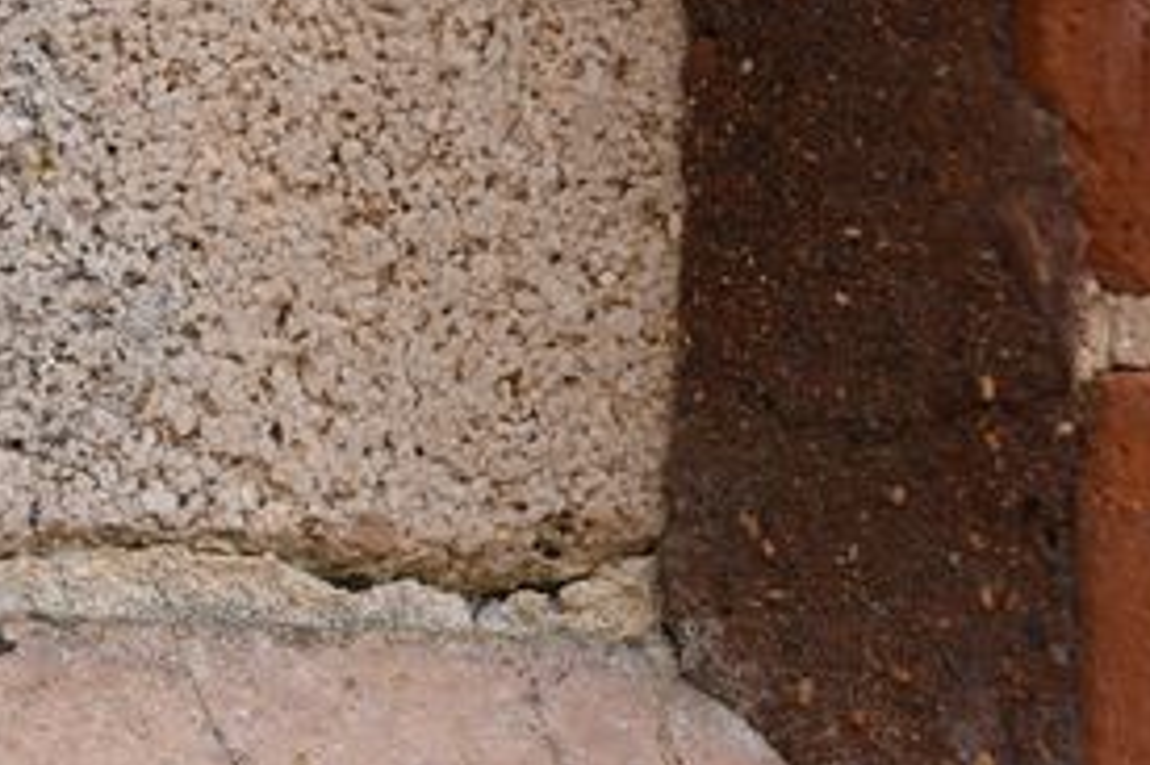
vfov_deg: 7.1
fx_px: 6098
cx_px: -723
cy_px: -301
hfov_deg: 10.3
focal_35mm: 191
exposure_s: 1/250
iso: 64
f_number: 5
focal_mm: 50
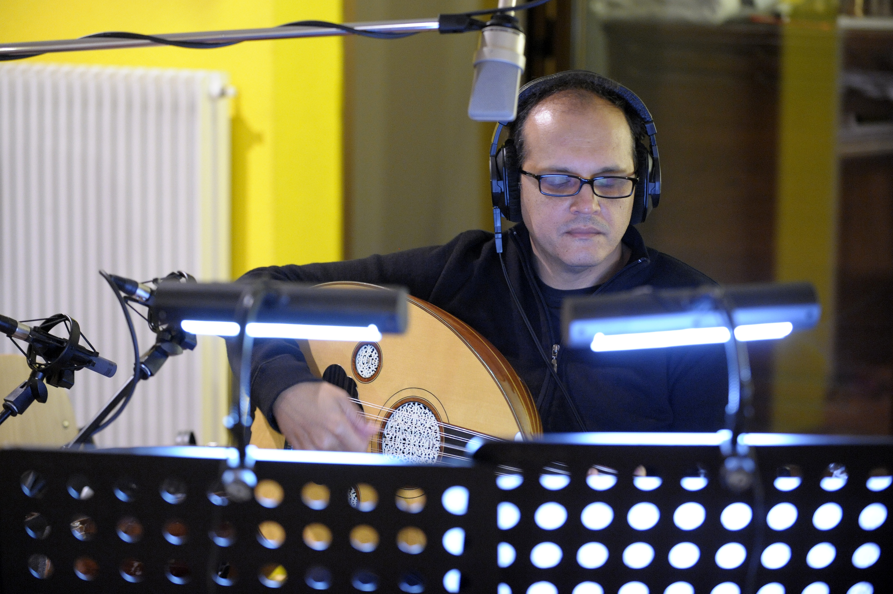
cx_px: 446
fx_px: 2429
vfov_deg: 13.9
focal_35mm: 98
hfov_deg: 20.8
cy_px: 297
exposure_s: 1/15
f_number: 2.8
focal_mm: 98
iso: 3200
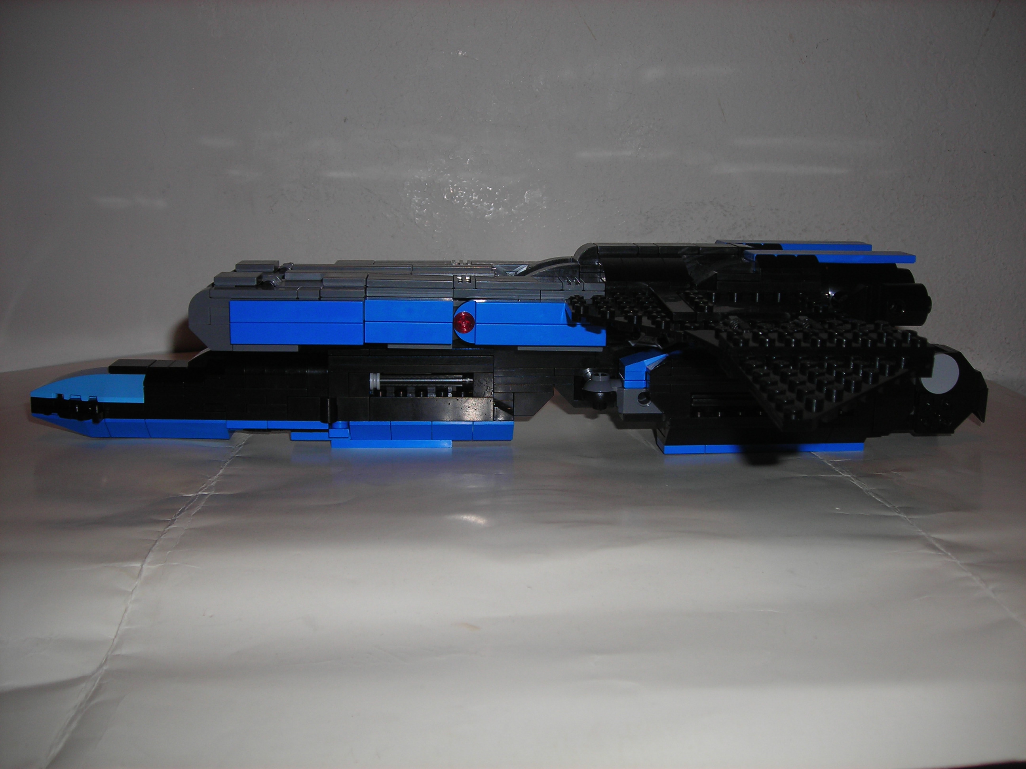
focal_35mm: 38
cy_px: 384
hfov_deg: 49.0
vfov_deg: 37.7
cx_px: 513
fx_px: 1126
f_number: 3.2
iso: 50
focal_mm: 6.3
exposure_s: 1/60.1
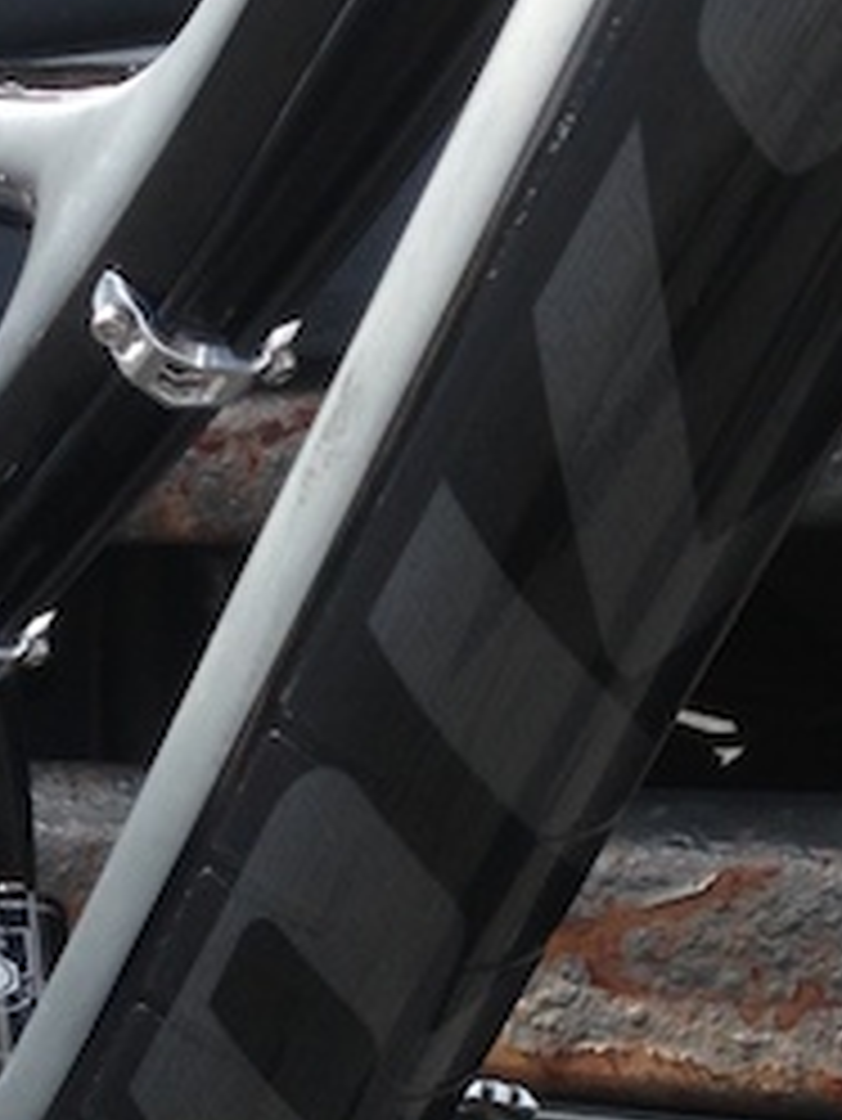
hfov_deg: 13.8
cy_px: 990
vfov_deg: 18.3
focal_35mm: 106
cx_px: 14
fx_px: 3435
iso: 50
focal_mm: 4.12
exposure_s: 1/401
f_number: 2.4
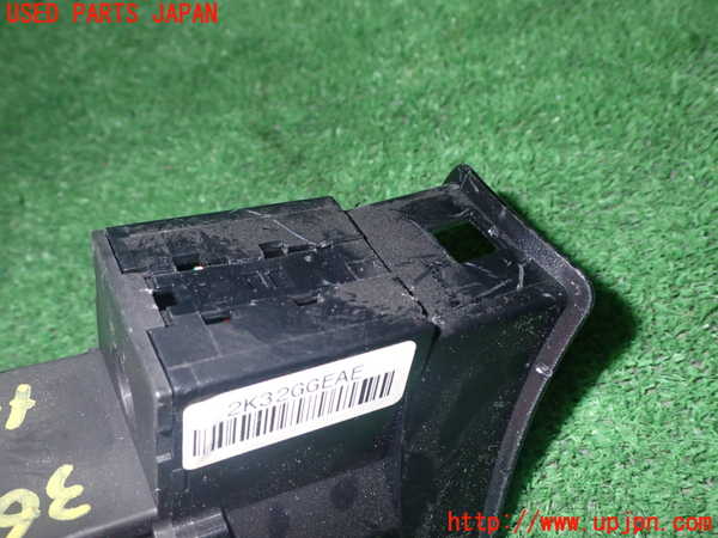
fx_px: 747
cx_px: 359
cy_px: 269
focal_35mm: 36
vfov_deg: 39.7
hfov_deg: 51.4
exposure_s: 1/40
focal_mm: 6.37
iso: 640
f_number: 10
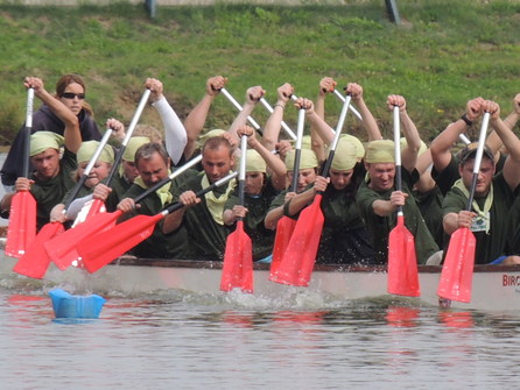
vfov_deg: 2.7
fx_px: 8267
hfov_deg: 3.6
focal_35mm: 550
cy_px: 195
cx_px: 260
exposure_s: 1/500
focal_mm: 98.1
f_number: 4.9
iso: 100
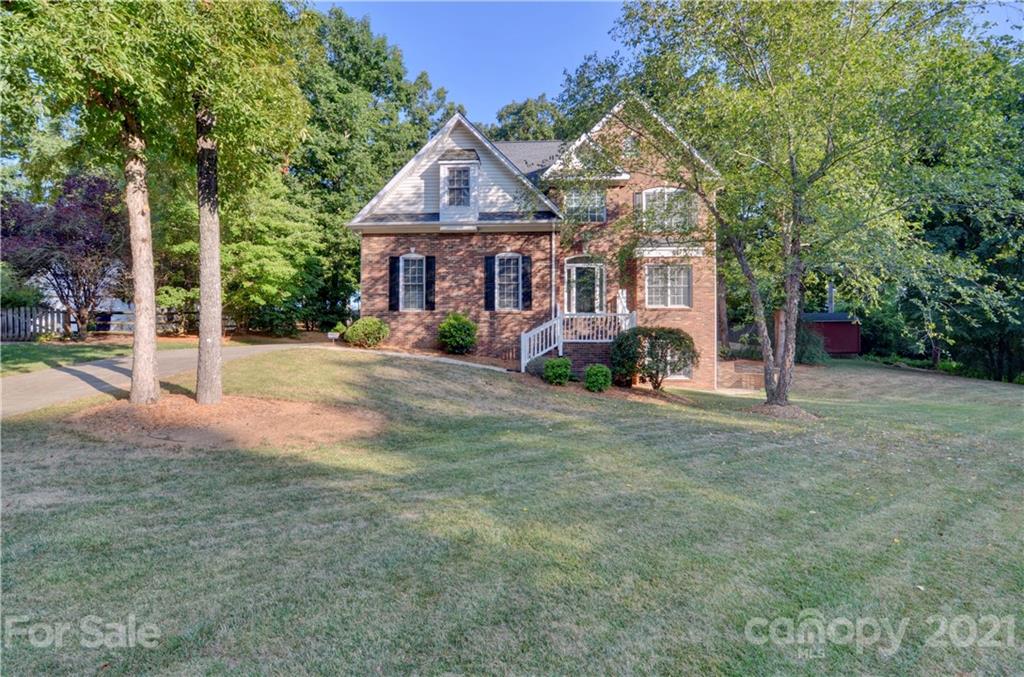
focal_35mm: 16
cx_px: 512
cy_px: 338
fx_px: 468
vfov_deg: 71.7
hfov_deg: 95.1
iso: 200
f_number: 8
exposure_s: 1/60
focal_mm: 11
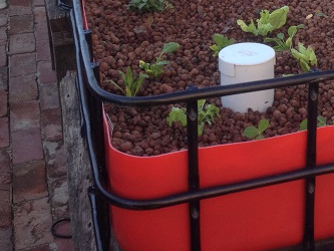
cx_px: 322
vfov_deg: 16.8
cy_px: -48
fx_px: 811
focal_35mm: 84
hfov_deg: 22.5
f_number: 2.4
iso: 50
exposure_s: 1/120
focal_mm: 4.28
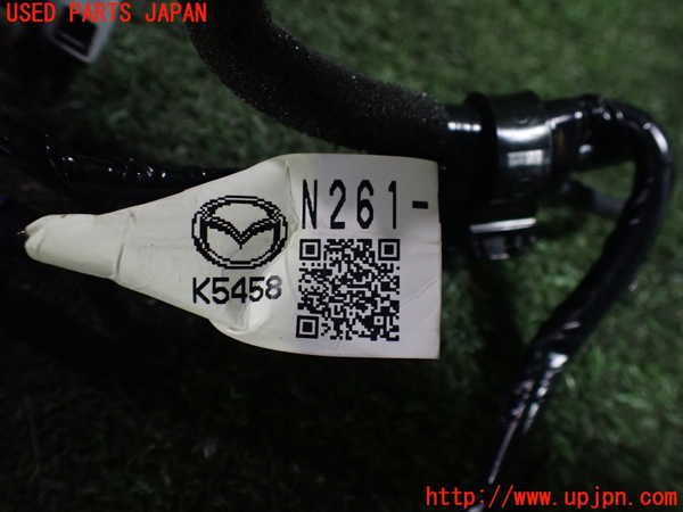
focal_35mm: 30
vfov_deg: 46.8
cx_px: 342
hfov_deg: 60.0
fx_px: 592
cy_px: 256
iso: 800
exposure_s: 1/125
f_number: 2.3
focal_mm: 5.4
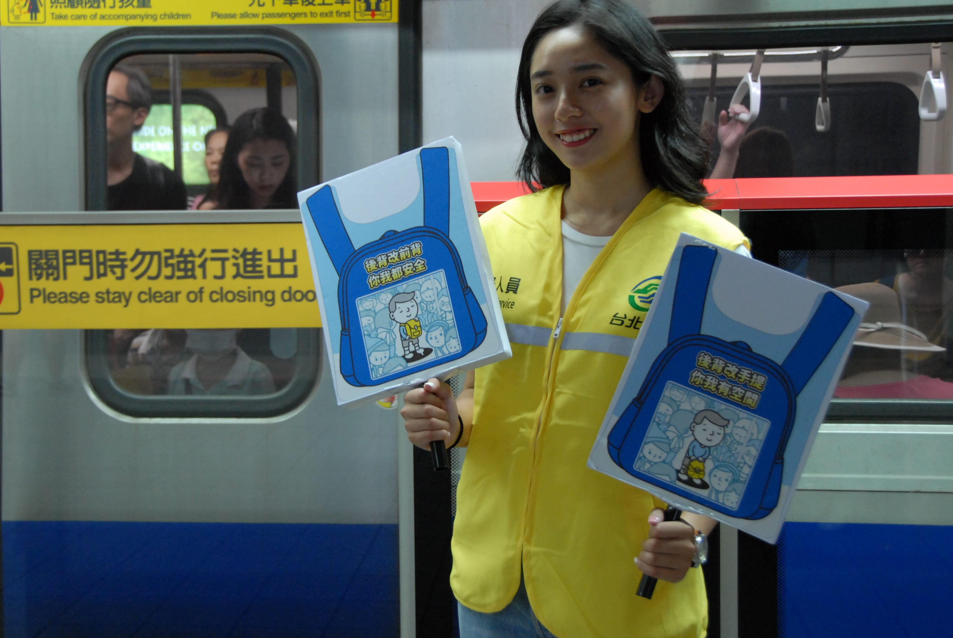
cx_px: 461
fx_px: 1484
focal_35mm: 56
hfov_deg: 35.6
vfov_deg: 24.3
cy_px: 289
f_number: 4.2
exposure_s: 1/20
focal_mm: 34
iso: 800
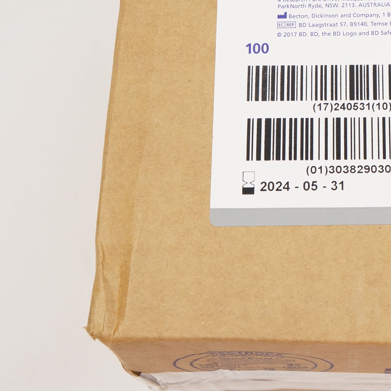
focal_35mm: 89
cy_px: 89
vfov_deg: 19.3
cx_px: 415
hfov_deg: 18.8
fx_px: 1139
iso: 800
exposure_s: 1/100
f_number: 7.1
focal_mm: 27
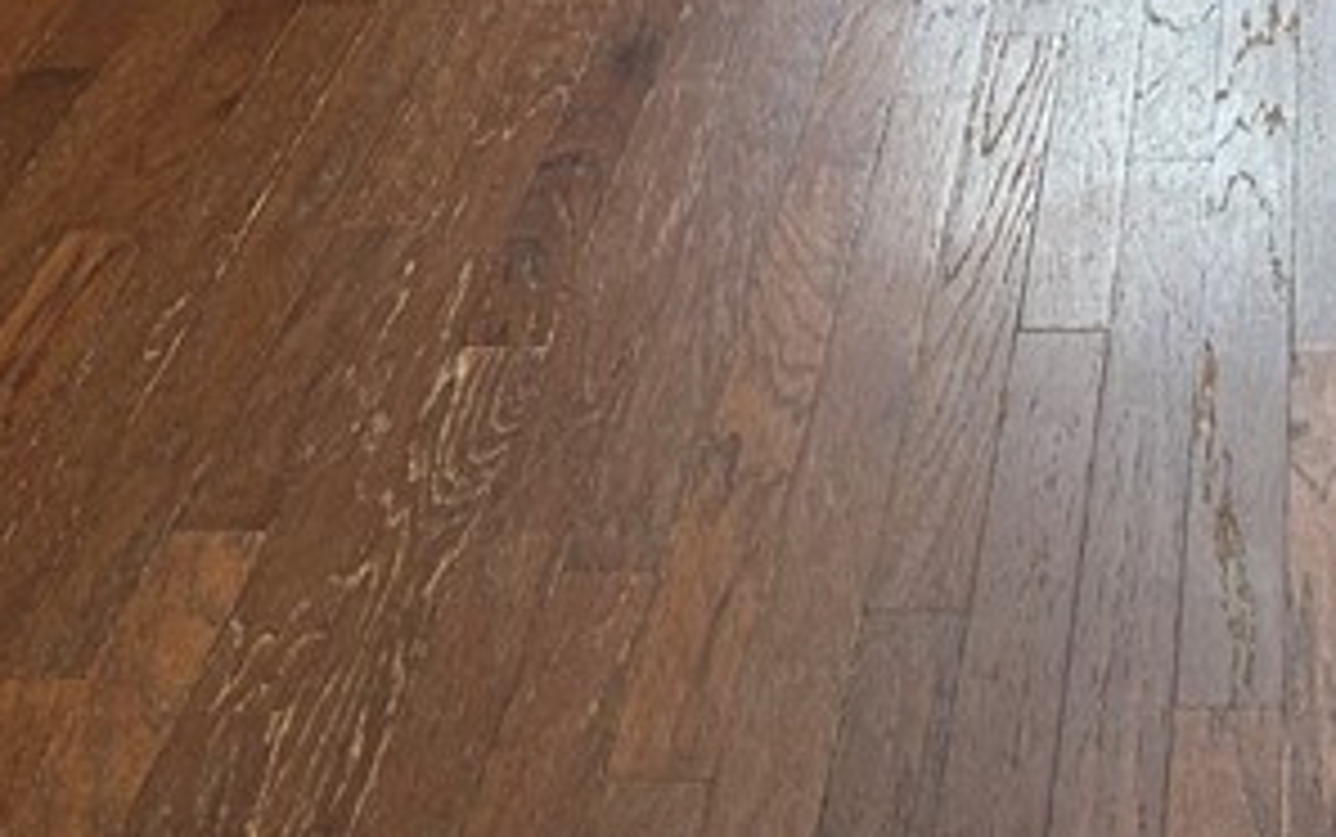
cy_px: -760
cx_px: 1399
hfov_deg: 21.0
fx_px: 3461
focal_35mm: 95
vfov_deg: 12.4
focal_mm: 5.7
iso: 100
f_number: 1.5
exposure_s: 1/60
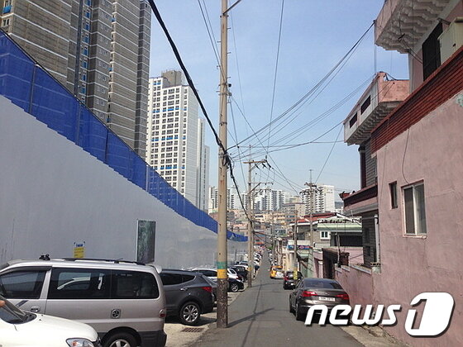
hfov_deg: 55.4
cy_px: 174
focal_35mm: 33
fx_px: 441
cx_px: 232
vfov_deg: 42.9
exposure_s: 1/1808
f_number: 2.4
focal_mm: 4.12
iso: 50
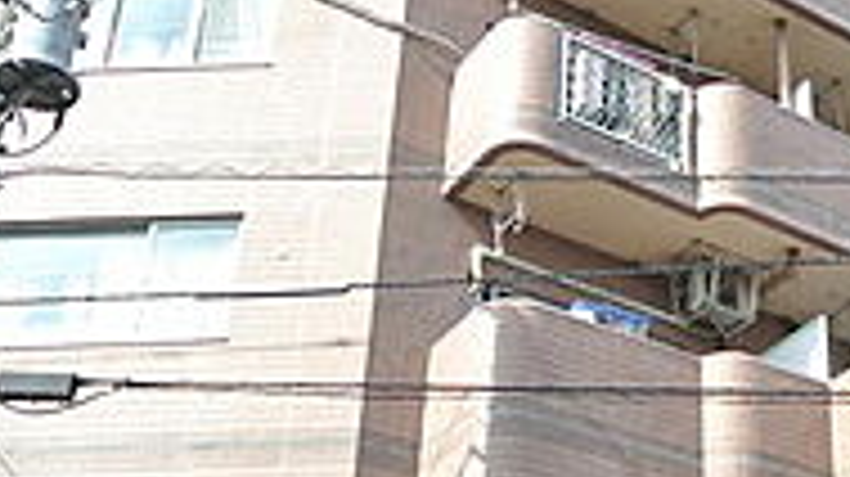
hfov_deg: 31.3
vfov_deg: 18.6
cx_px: 769
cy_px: 374
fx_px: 1441
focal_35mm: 64
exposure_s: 1/400
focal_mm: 6.7
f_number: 3.5
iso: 100
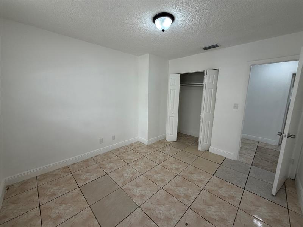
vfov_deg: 85.7
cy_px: 114
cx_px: 152
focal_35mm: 14
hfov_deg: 102.1
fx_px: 123
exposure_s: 1/121
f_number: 2.2
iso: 100
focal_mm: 2.22
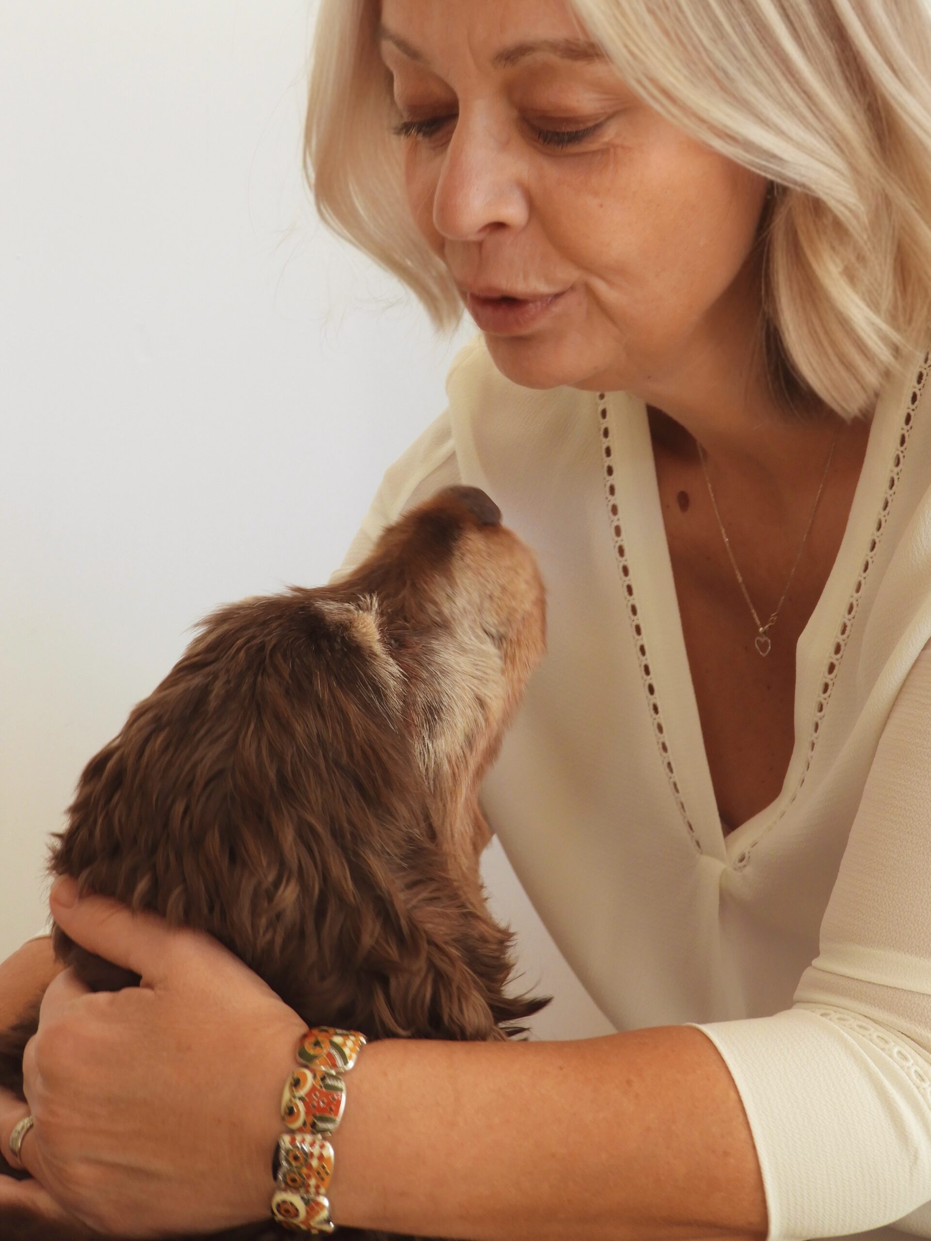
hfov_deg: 21.0
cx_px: 466
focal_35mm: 70
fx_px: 2510
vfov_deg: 27.8
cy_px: 620
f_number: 4.5
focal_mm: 12.5
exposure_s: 1/30
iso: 110
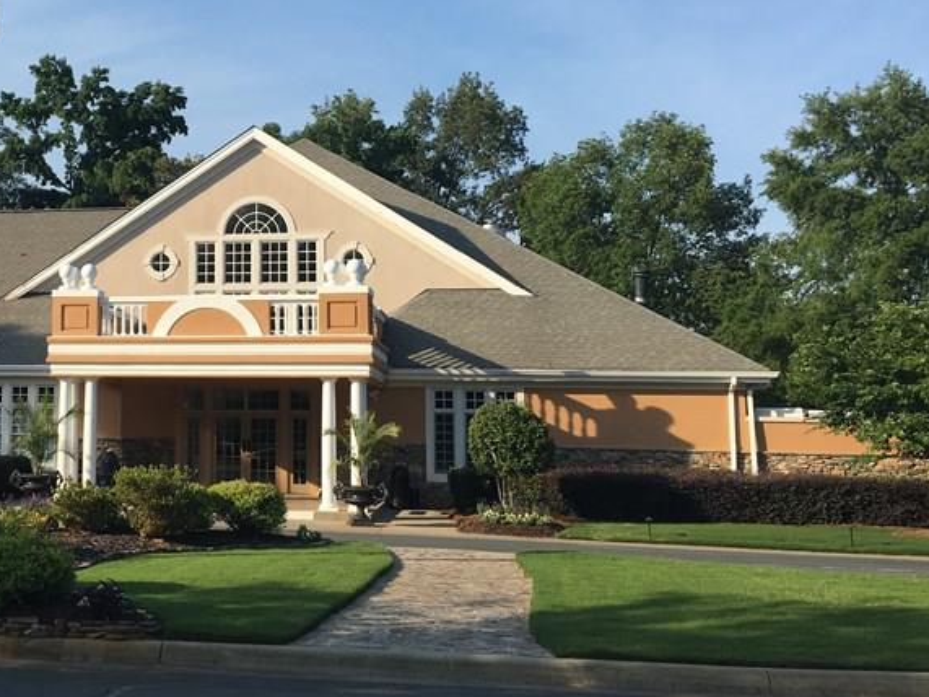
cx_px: 122
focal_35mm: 52
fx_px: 1395
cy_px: 254
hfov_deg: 35.0
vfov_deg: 27.9
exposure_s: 1/927
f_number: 2.2
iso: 25
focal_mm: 4.15
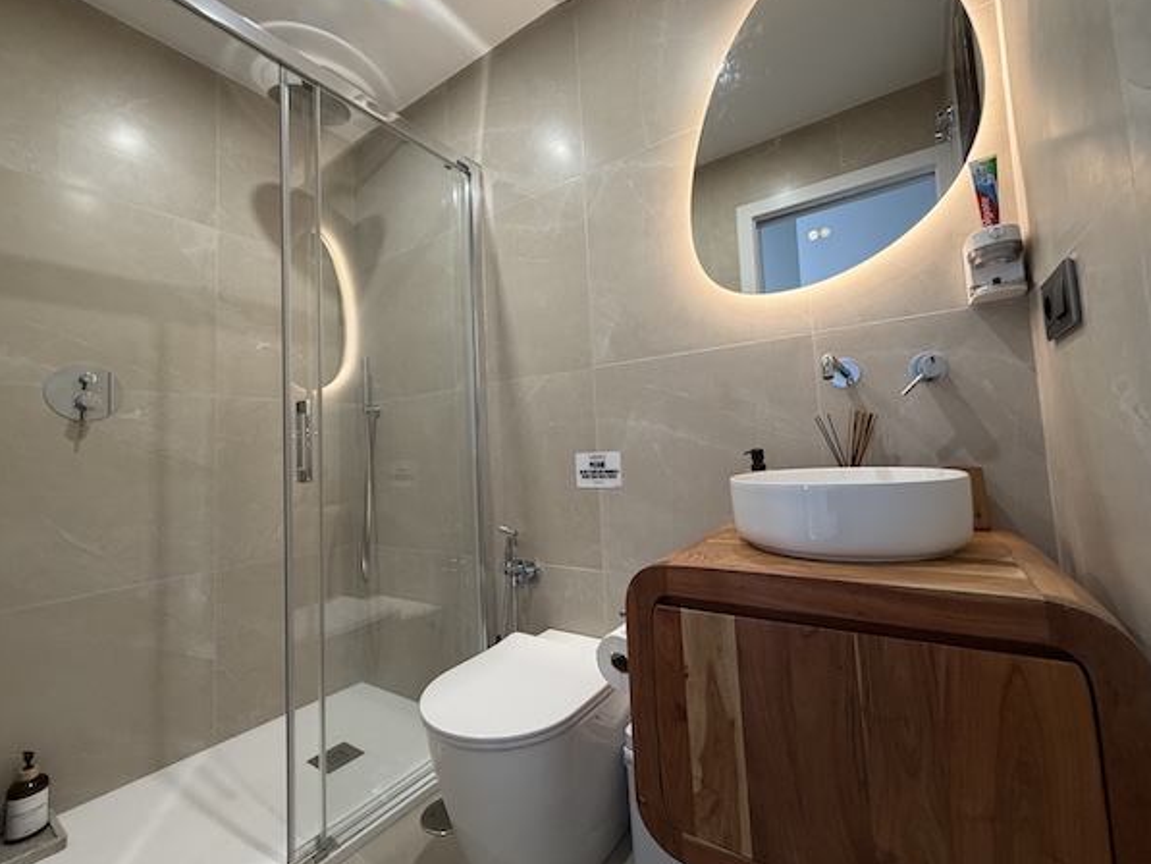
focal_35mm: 15
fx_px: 499
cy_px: 418
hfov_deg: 98.2
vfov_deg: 81.7
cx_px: 580
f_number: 2.2
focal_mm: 2.22
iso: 160
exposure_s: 1/50
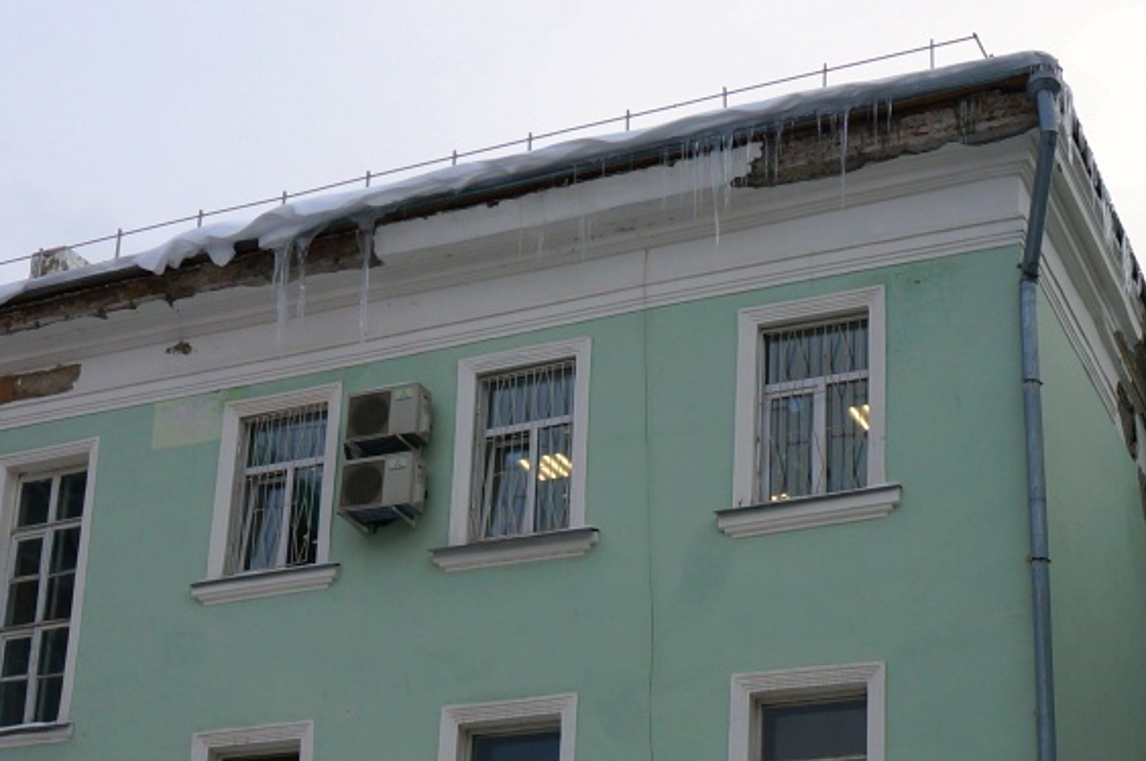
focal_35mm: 64
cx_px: 635
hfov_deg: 31.4
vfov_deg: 20.6
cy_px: 731
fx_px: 2035
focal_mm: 16
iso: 100
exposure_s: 1/80
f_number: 10
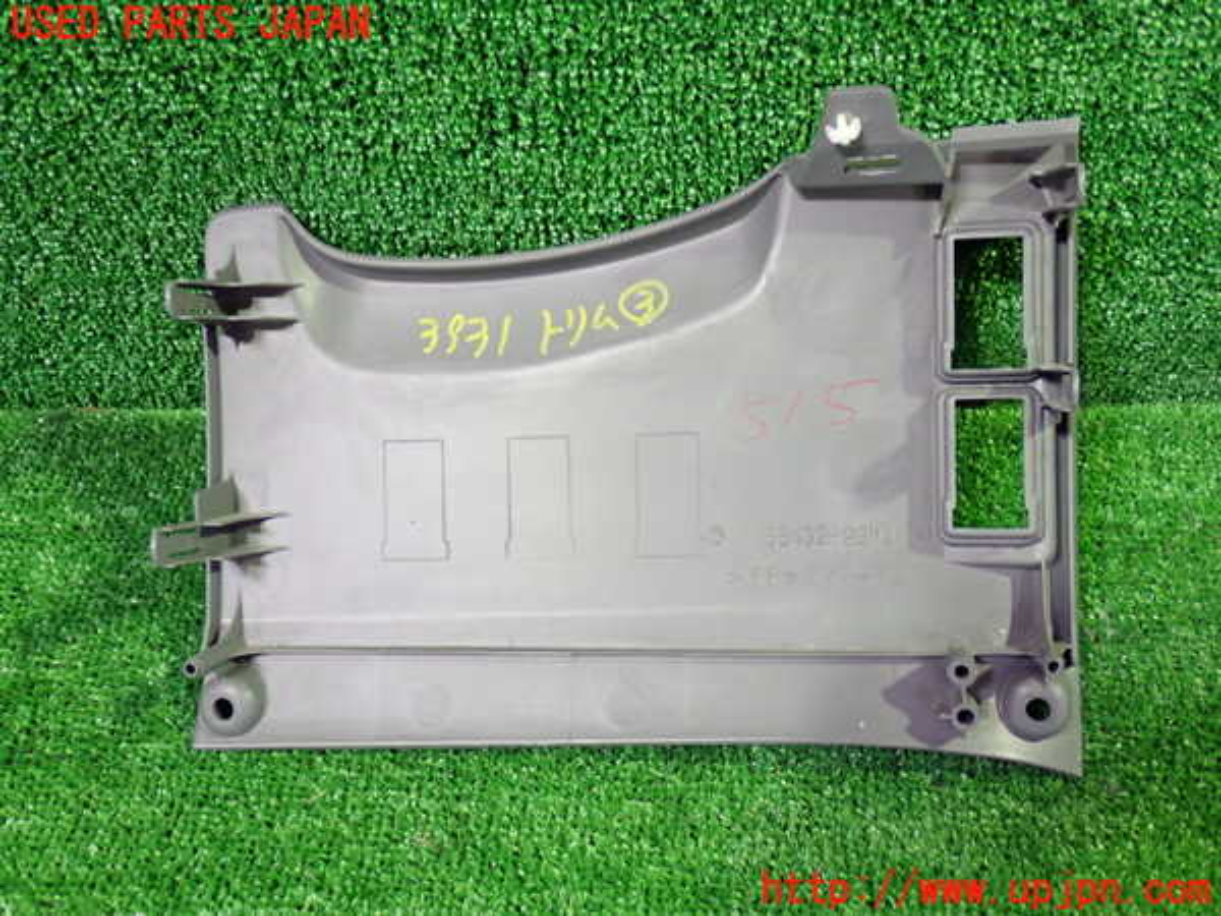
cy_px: 458
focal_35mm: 38
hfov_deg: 49.0
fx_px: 1340
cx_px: 610
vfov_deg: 37.7
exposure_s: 1/30
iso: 800
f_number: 2.7
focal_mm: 6.83
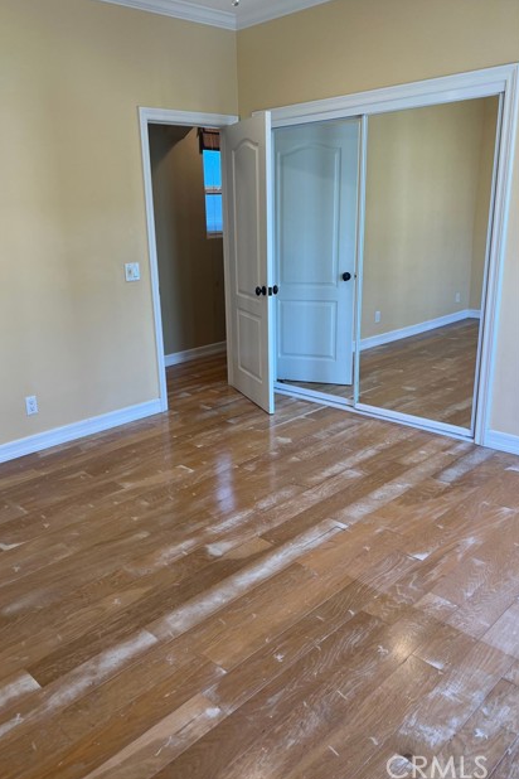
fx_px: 605
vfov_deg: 65.5
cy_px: 382
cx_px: 222
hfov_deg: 46.3
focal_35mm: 28
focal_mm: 5.7
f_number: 1.5
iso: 80
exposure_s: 1/120
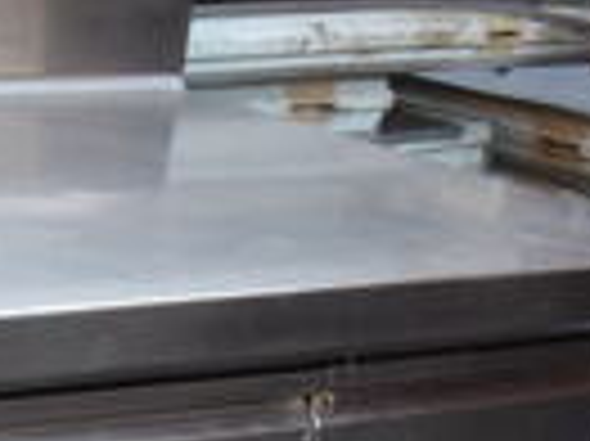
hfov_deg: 14.1
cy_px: 720
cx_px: -527
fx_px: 2060
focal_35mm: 121
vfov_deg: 11.6
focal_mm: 18
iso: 400
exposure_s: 1/250
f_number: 3.5
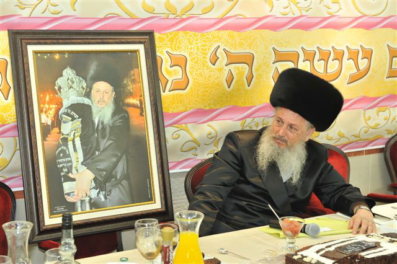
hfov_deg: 28.9
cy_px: 132
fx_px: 772
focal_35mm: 70
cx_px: 198
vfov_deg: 19.4
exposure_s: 1/60
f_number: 7.1
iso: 800
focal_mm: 70
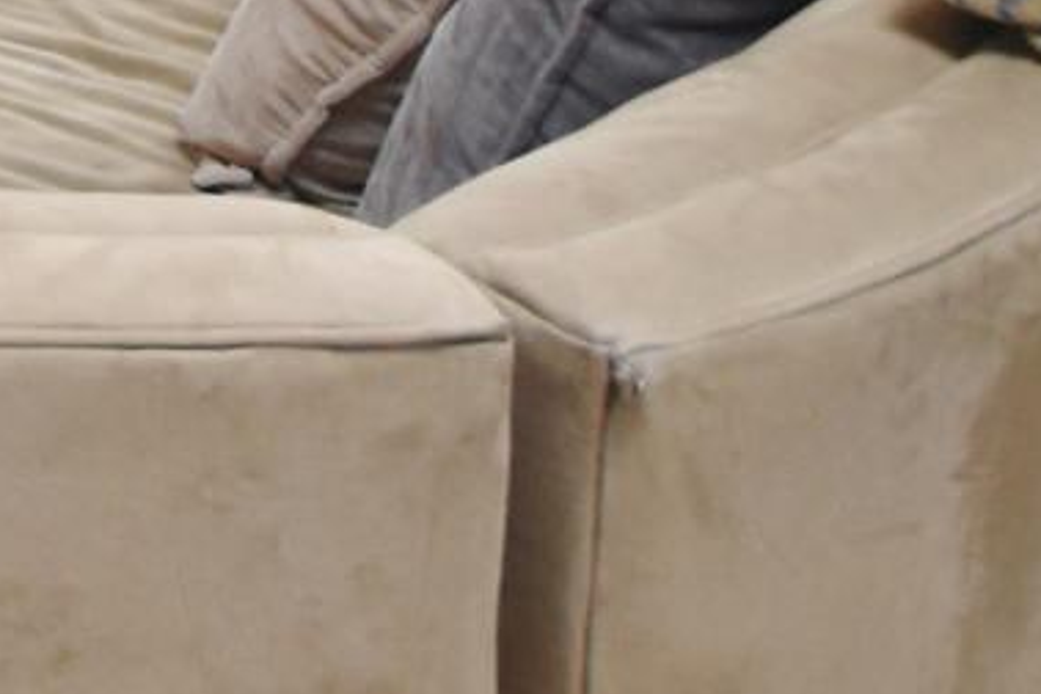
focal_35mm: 119
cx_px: -1716
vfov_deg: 8.8
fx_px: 3441
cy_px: -1575
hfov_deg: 12.2
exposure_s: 1/60
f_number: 4
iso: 800
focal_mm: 10
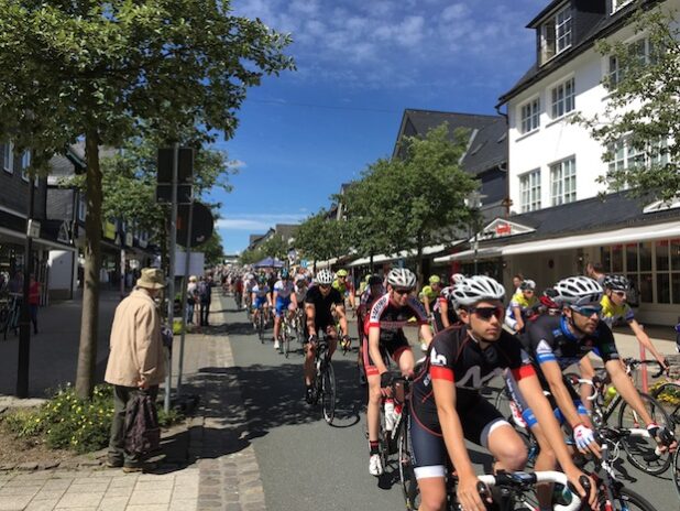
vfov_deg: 48.3
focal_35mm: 29
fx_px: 570
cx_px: 340
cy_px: 256
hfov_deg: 61.6
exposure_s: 1/1980
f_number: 2.2
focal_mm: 4.15
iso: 32
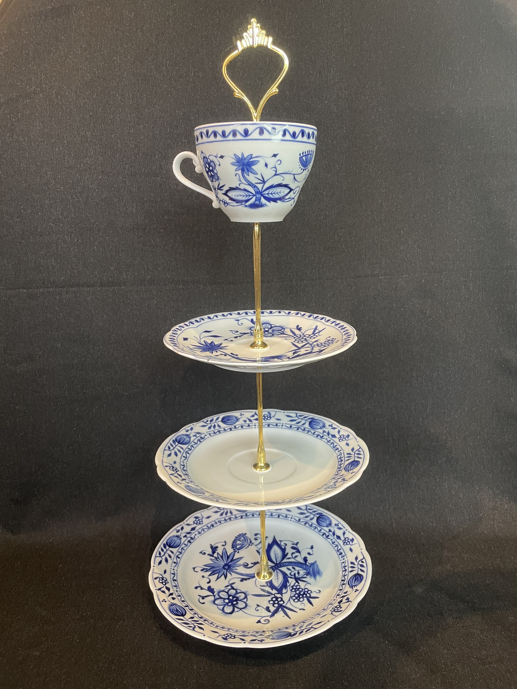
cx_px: 258
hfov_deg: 53.1
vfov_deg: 67.3
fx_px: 518
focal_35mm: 26
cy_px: 344
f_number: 1.6
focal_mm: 4.2
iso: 200
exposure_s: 1/50
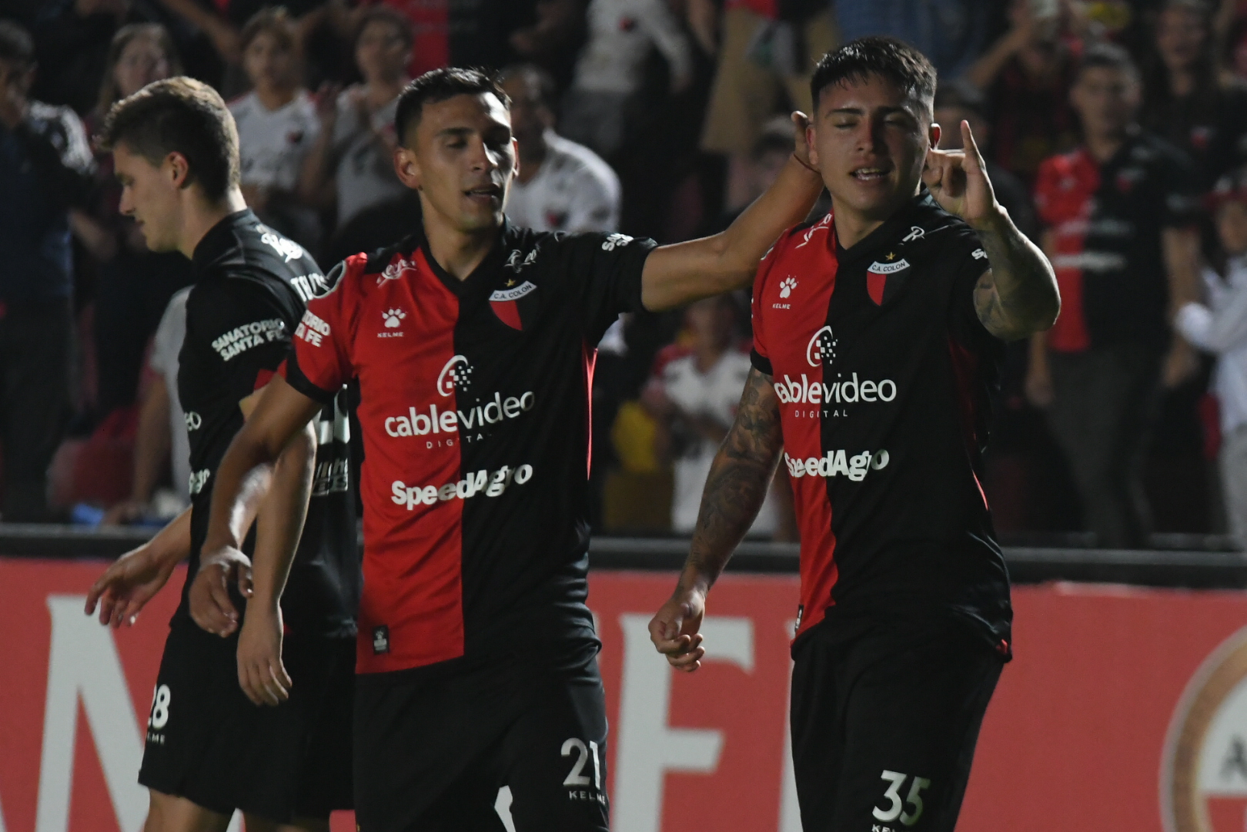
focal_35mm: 300
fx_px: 10391
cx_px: 624
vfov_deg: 4.6
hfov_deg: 6.9
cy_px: 416
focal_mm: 200
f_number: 4.5
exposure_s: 1/800
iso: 5000
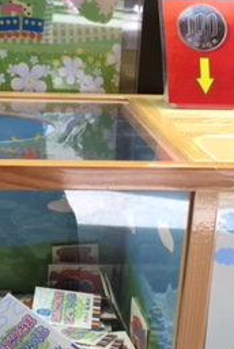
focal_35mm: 75
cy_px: 268
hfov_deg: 18.2
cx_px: 86
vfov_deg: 26.6
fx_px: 729
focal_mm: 4.15
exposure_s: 1/30
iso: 40
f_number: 2.2
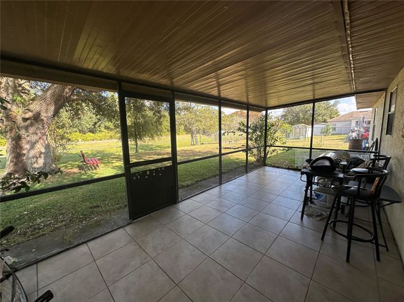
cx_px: 202
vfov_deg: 85.6
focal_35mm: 14
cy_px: 151
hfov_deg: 102.1
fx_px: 163
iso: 40
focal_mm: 2.22
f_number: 2.2
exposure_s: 1/158
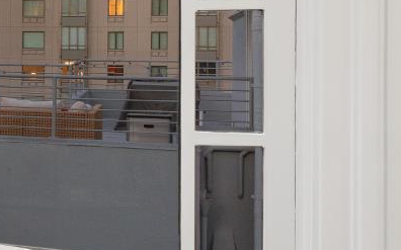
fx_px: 928
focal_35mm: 85
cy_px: 55
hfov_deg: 18.5
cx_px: -336
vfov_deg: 15.3
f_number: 10
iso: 400
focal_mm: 22
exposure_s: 1/4
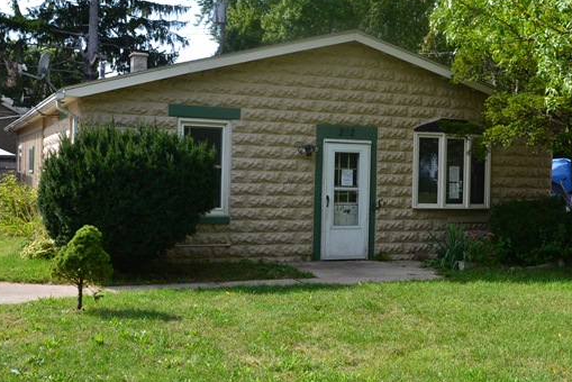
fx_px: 779
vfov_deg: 27.6
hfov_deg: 40.3
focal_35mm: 49
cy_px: 176
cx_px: 275
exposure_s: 1/250
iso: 400
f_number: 10
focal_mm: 26
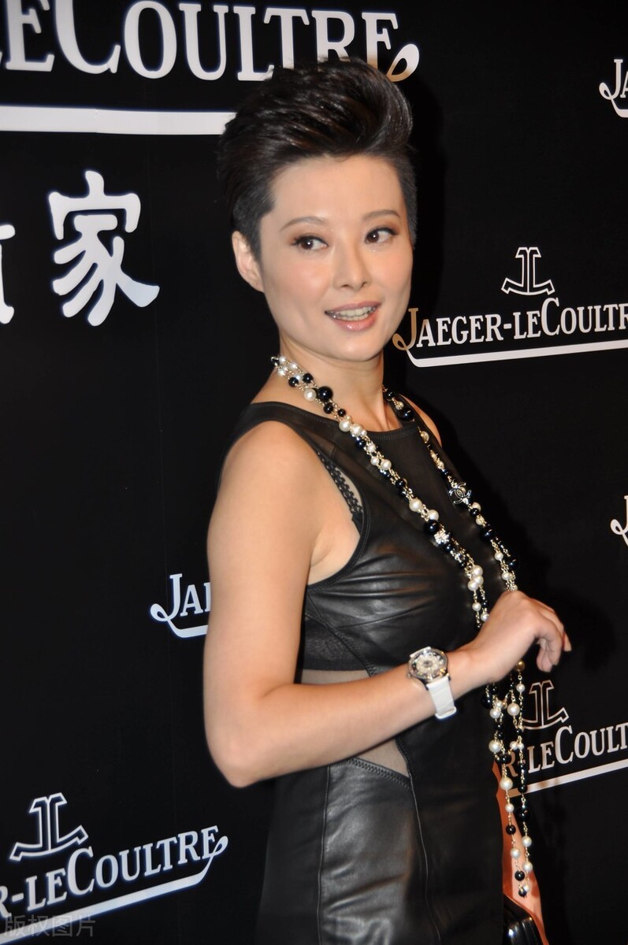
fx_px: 3069
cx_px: 314
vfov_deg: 17.5
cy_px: 472
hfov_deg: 11.7
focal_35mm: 117
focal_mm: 78
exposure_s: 1/200
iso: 200
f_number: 5.6
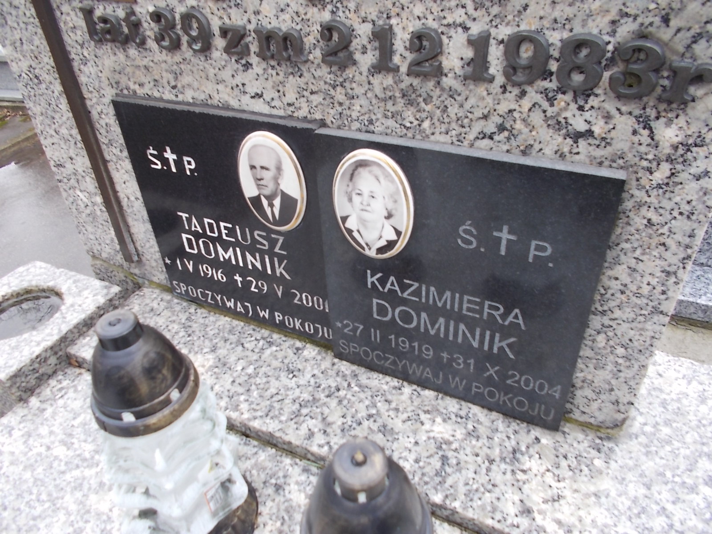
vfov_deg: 53.1
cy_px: 267
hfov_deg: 67.3
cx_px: 356
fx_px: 535
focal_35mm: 26
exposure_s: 1/50
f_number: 3.2
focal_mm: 4.6
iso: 80
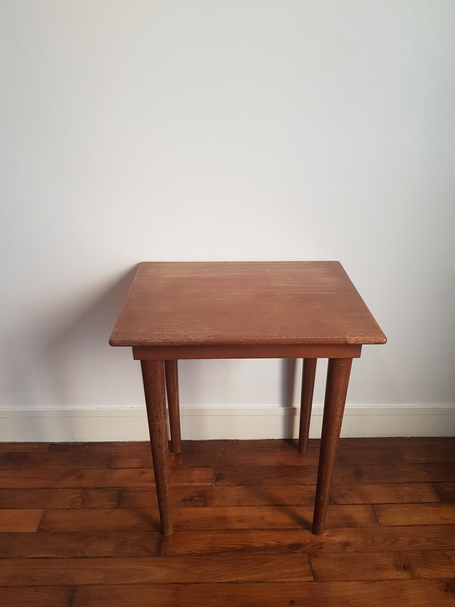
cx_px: 228
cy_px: 304
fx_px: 456
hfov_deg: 53.1
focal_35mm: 26
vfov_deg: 67.3
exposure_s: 1/50
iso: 125
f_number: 1.7
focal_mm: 4.2
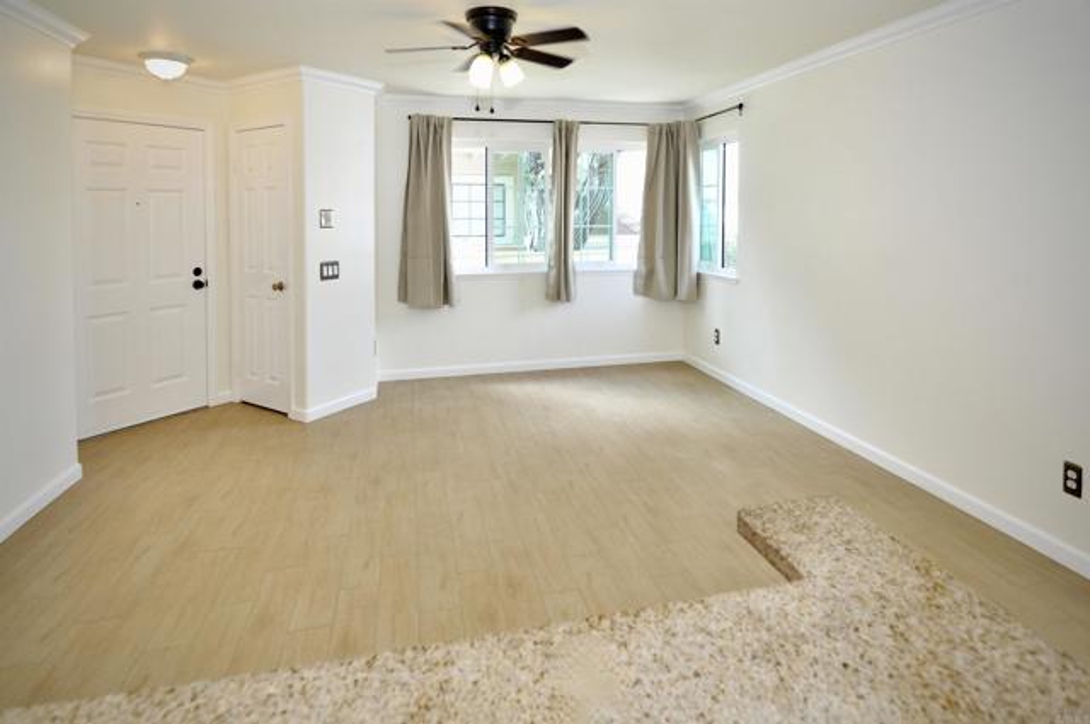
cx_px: 545
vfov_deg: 71.9
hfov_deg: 95.1
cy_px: 362
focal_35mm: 16
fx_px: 499
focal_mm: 11
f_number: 4
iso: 500
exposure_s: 1/60
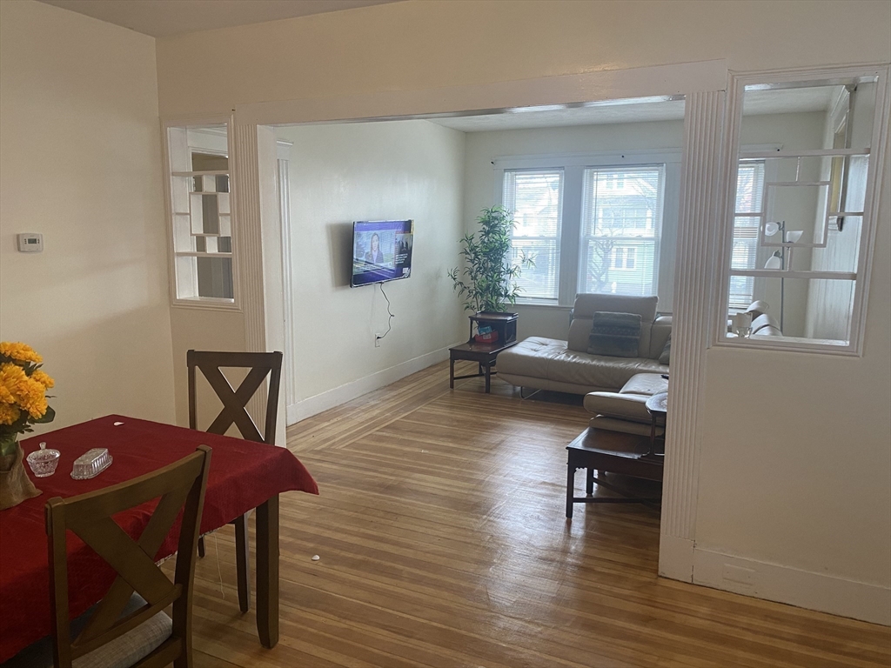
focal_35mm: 26
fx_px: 669
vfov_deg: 53.1
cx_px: 446
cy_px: 334
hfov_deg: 67.3
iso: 125
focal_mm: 4.25
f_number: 1.8
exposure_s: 1/60
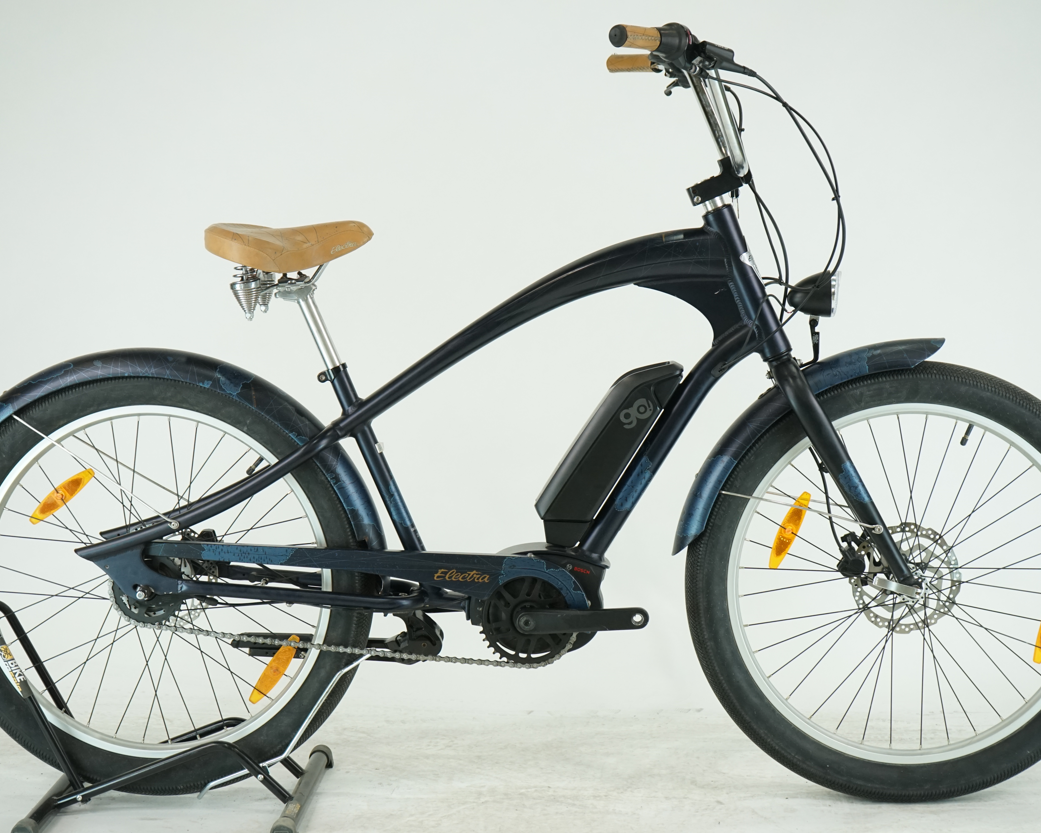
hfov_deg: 30.5
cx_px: 541
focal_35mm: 62
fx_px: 1910
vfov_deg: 24.6
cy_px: 417
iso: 1600
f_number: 6.3
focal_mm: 55
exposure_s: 1/200
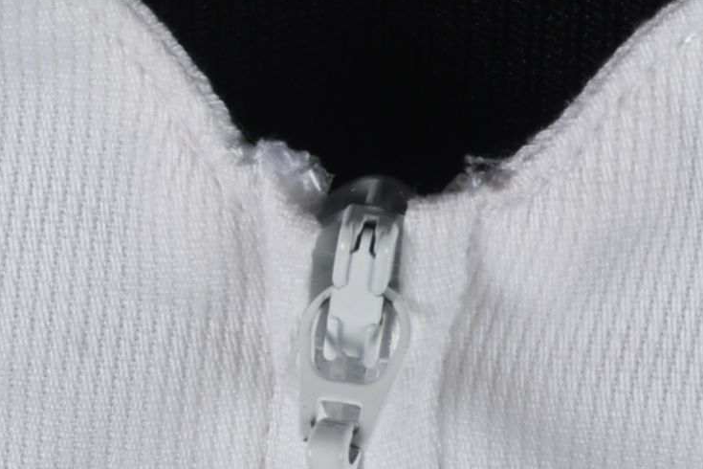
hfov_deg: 2.4
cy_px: 216
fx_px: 16714
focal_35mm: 856
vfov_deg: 1.6
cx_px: -378
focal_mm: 140
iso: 200
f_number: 20
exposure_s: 1/125
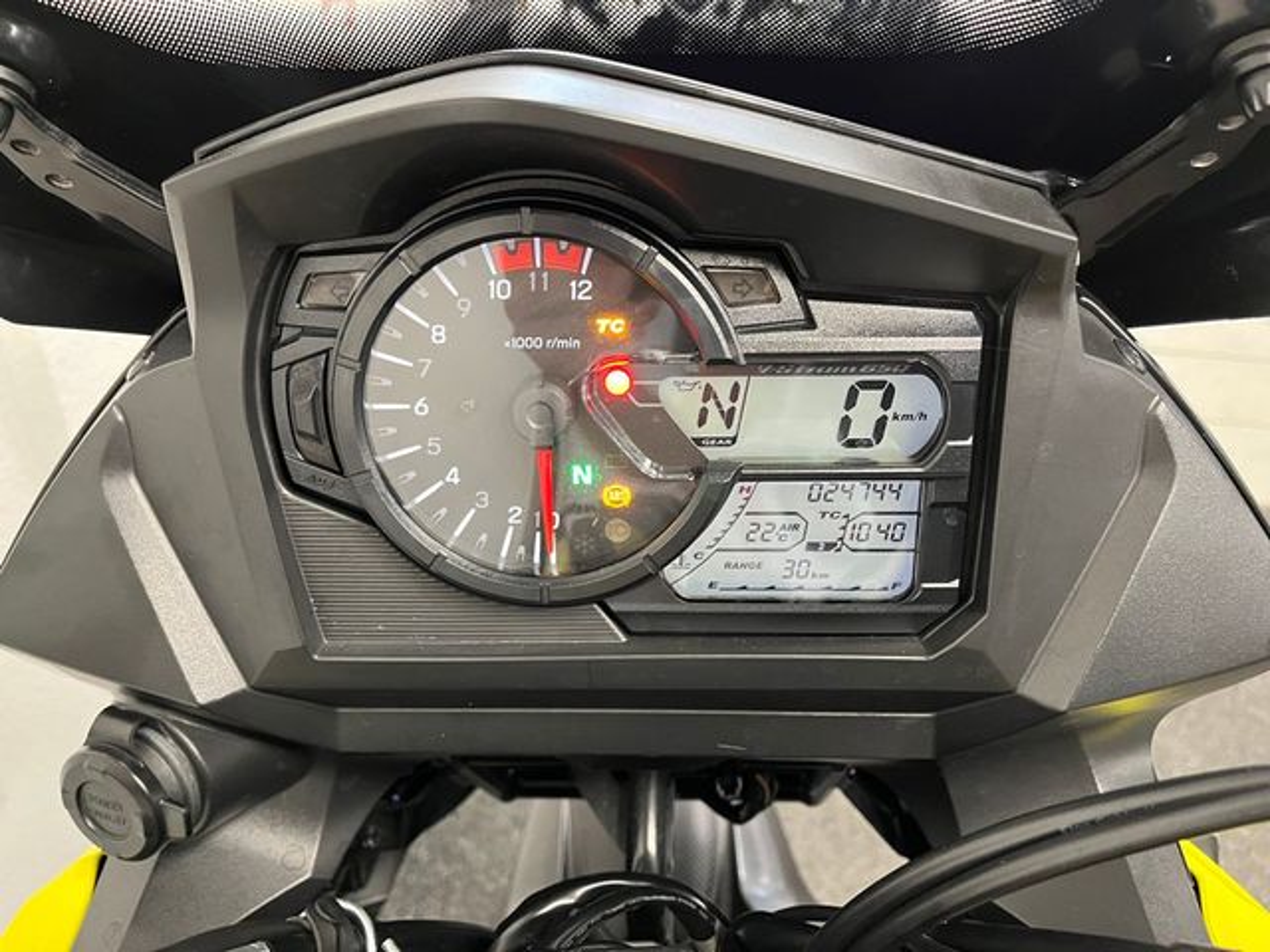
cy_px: 476
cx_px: 635
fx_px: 954
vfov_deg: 53.1
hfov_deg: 67.3
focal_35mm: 26
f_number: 1.6
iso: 500
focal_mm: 5.1
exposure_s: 1/50
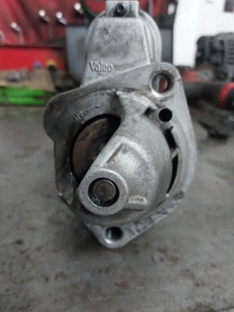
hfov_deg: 51.3
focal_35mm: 27
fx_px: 243
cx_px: 112
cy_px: 169
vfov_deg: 65.2
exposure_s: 1/50
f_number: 1.8
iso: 400
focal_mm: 5.23
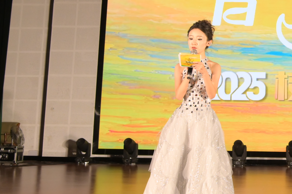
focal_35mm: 65
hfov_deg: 28.4
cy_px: 58
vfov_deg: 20.8
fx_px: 527
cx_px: 314
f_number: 4.5
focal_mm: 24
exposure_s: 1/250
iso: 1600
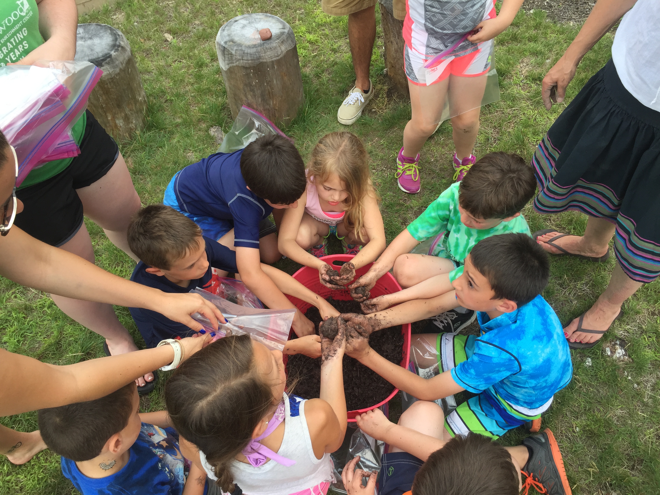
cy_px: 248
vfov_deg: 48.2
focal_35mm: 29
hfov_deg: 61.7
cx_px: 330
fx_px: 553
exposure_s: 1/565
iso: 32
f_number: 2.2
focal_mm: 4.15
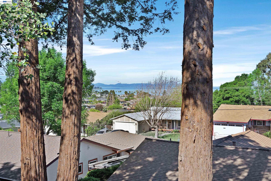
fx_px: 339
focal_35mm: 45
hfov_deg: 43.6
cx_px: 136
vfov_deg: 29.9
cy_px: 90
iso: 400
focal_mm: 30
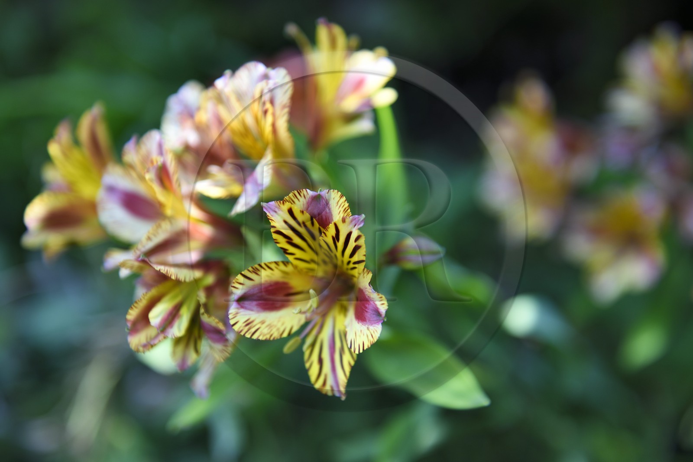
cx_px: 346
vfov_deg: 28.1
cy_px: 231
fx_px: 924
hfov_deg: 41.1
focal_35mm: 48
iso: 200
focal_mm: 48
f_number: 2.8
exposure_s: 1/250
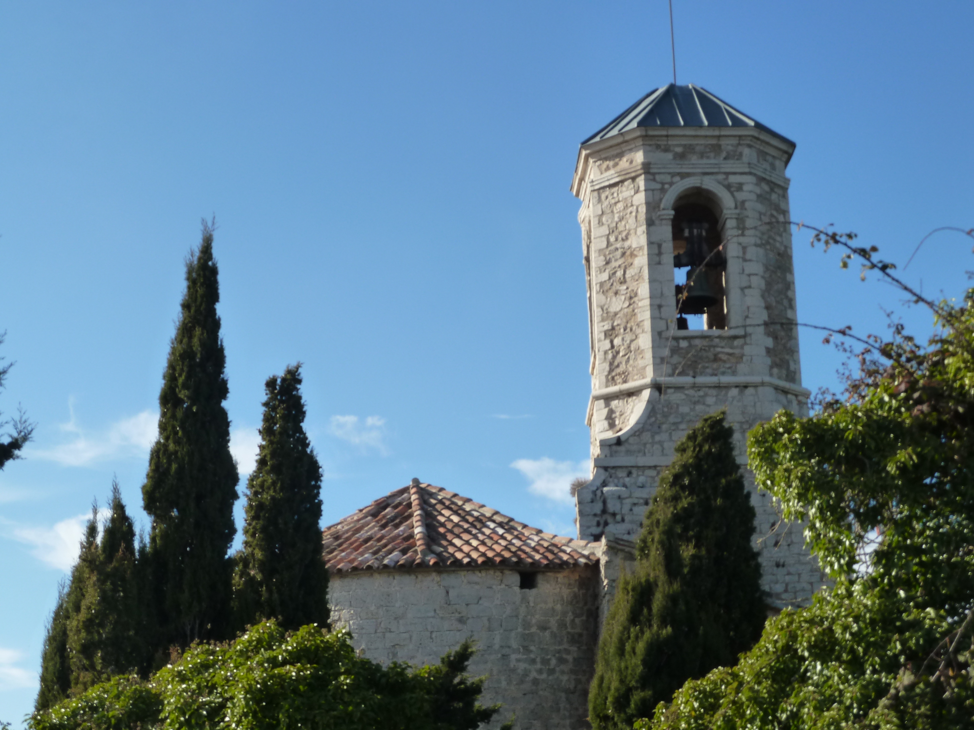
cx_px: 487
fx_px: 1885
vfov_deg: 21.9
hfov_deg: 29.0
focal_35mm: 67
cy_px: 365
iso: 125
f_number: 5
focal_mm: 11
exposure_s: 1/400
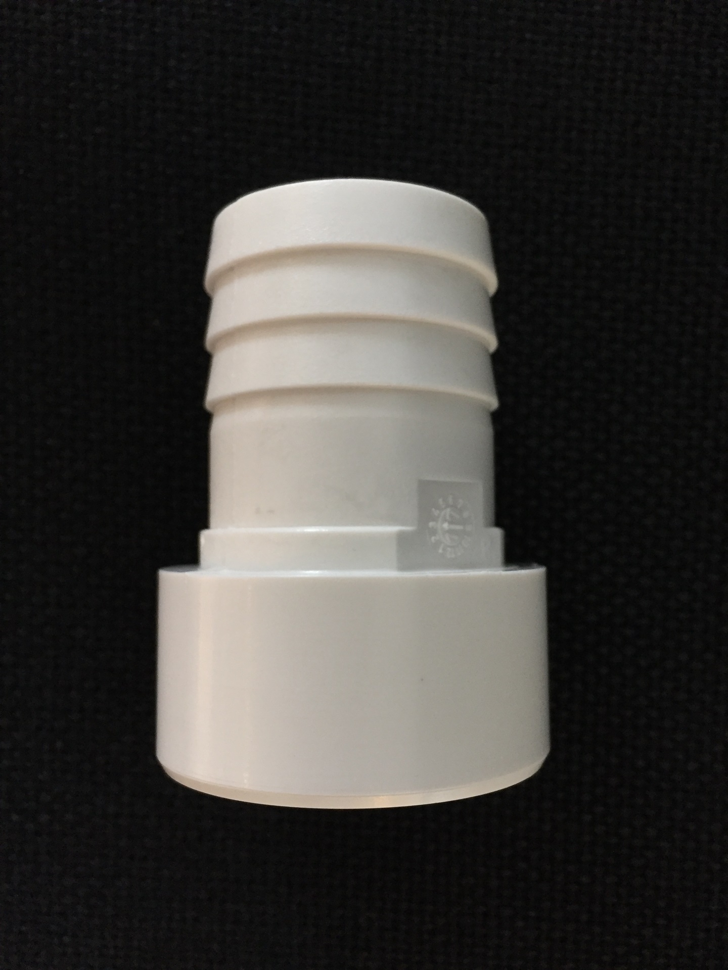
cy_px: 485
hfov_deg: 48.2
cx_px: 364
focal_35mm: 29
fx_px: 813
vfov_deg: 61.7
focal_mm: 4.15
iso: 160
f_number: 2.2
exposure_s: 1/33
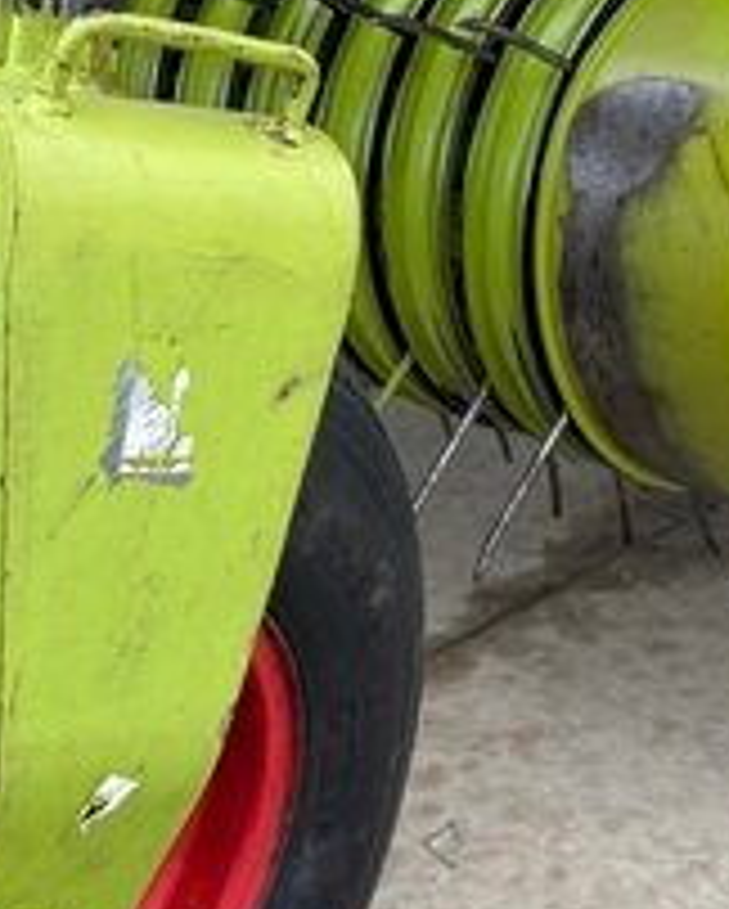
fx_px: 2343
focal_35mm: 87
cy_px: 331
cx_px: 468
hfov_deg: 17.7
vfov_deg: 21.9
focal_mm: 6.76
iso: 80
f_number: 1.78
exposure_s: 1/368
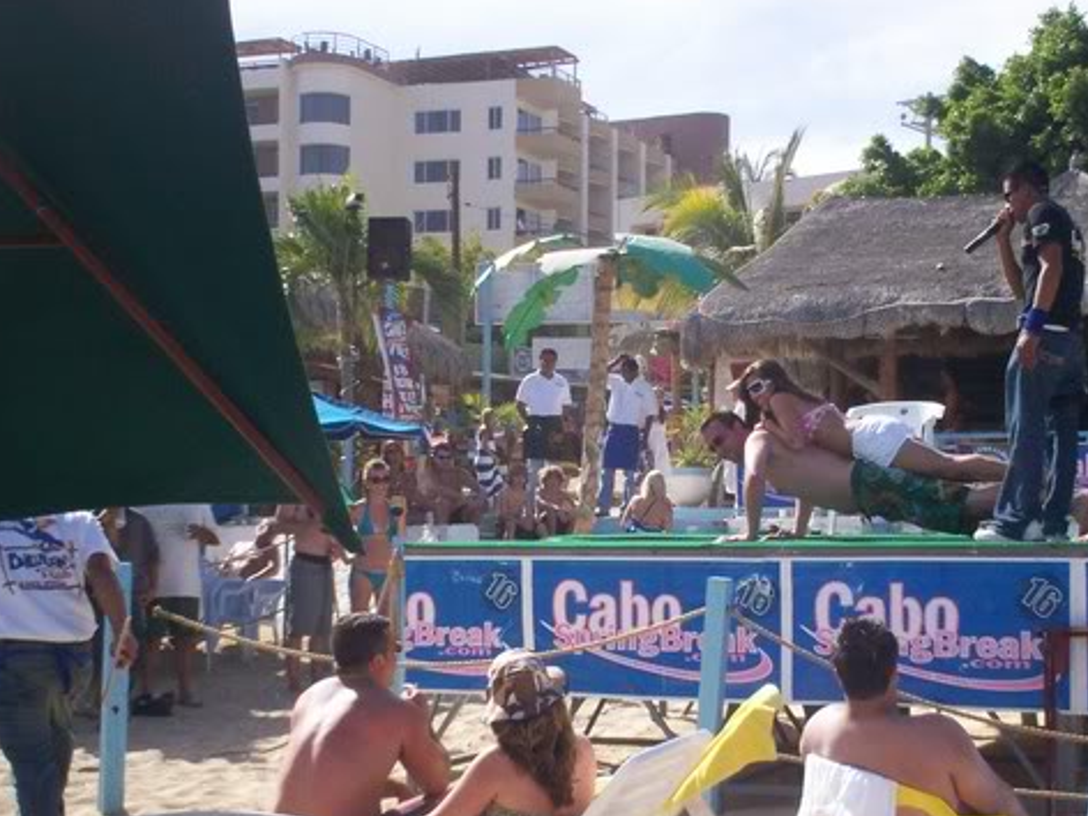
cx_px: 664
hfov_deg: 31.6
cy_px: 496
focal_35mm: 61
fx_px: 1917
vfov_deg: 24.0
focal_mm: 6
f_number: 4.5
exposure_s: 1/602
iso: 100
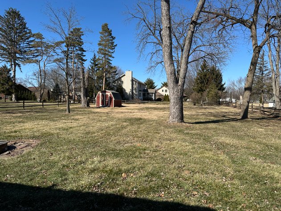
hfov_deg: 71.6
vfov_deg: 56.8
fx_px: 195
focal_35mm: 24
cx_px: 140
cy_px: 106
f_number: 1.78
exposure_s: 1/4016
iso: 80
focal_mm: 6.86
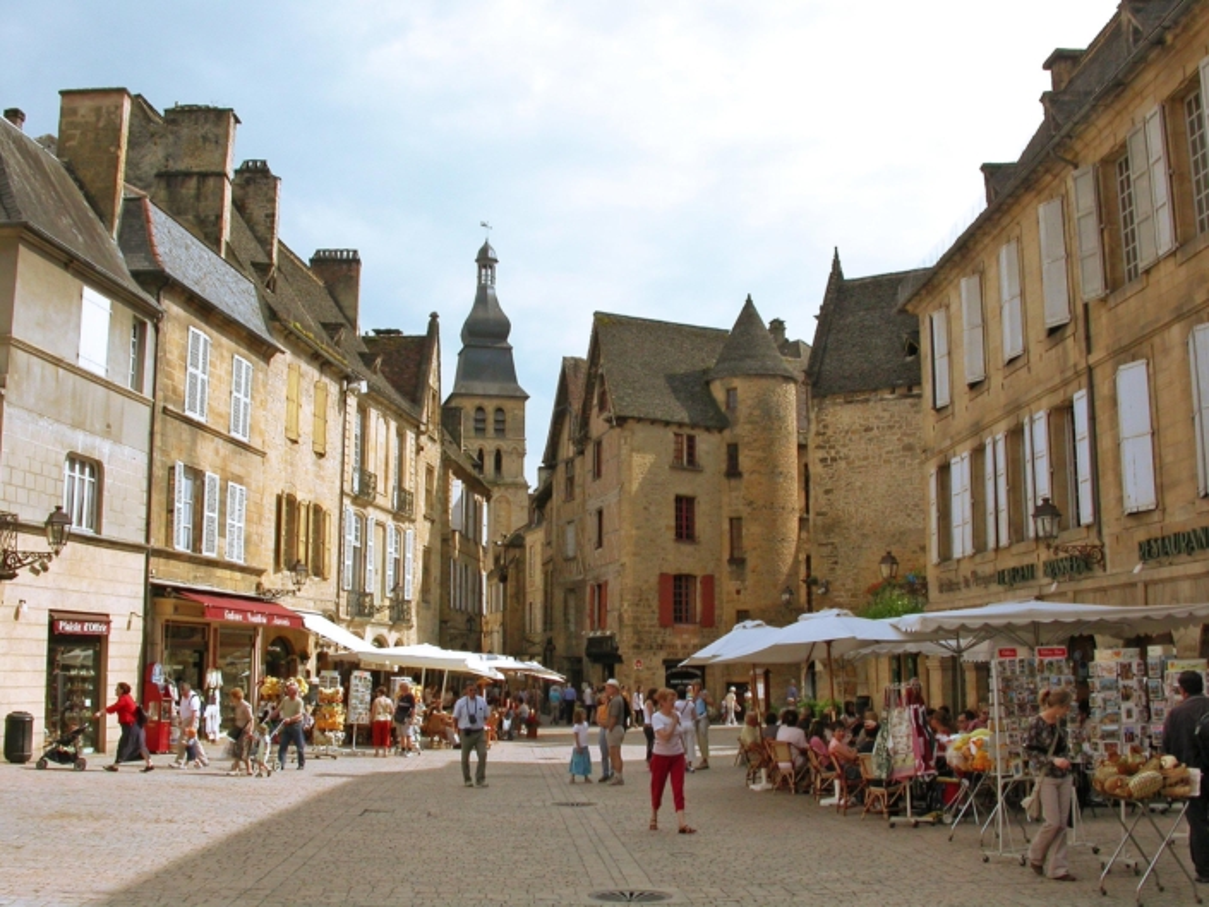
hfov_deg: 49.0
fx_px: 1327
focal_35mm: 38
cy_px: 454
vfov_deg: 37.7
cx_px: 604
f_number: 7.5
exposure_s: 1/329
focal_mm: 7.85
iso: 100
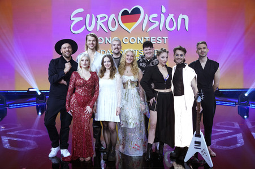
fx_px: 255
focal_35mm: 36
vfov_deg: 36.8
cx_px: 128
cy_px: 84
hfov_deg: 53.2
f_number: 5
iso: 2000
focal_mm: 36
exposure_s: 1/125
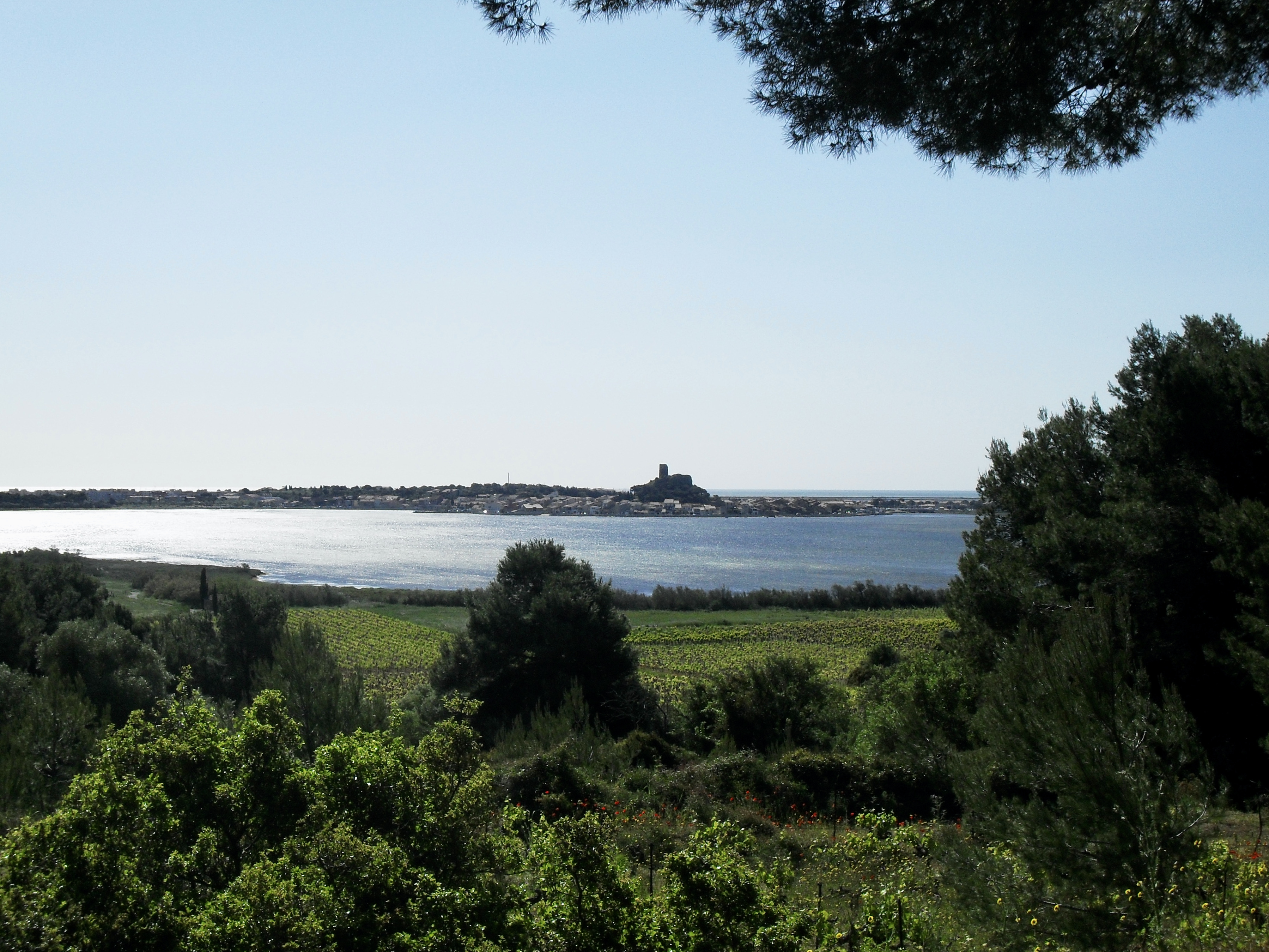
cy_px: 476
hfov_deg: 33.8
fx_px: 2089
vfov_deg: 25.7
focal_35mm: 57
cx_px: 634
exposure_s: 1/250
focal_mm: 10.1
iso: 100
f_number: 10.9
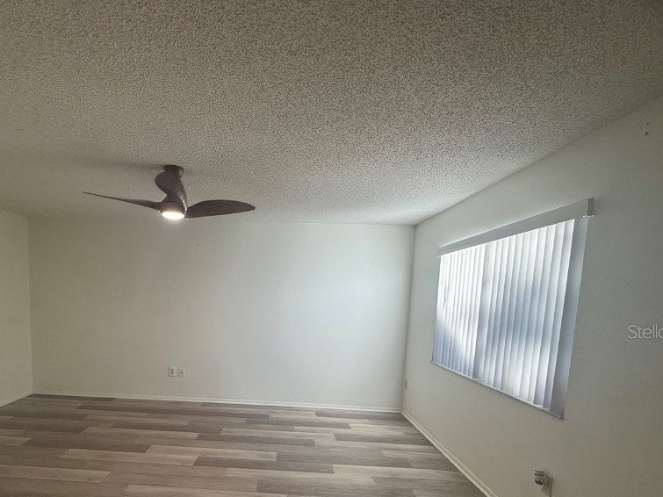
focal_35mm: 19
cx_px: 261
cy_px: 331
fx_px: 364
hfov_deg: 83.5
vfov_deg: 66.8
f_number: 2.2
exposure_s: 1/198
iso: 160
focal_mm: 2.22
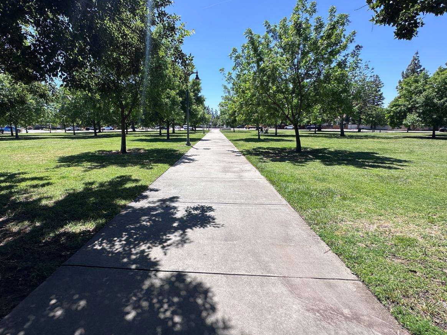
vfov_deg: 71.5
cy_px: 157
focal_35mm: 18
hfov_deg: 87.5
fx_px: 232
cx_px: 202
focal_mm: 2.22
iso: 50
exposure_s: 1/1366
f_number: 2.2
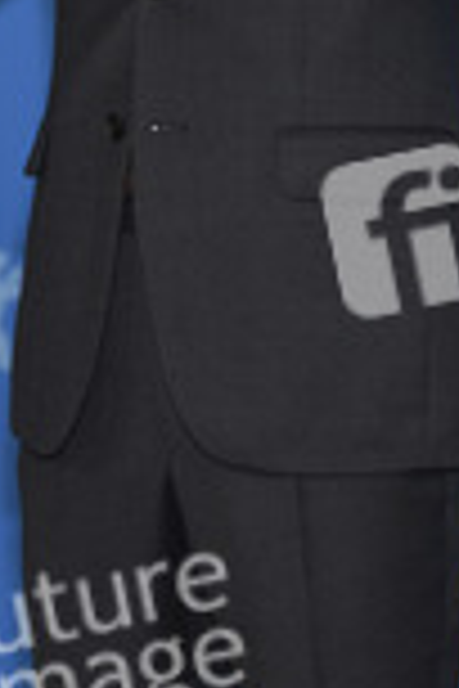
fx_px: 5087
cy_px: -13
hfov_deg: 5.2
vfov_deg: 7.7
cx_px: 144
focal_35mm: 266
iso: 800
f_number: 3.5
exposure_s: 1/320
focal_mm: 102
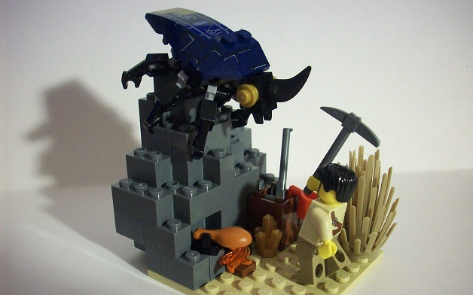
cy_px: 173
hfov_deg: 49.3
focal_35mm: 40
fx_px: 515
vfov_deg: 31.9
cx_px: 240
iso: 160
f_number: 2.8
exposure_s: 1/9.42
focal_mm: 6.2
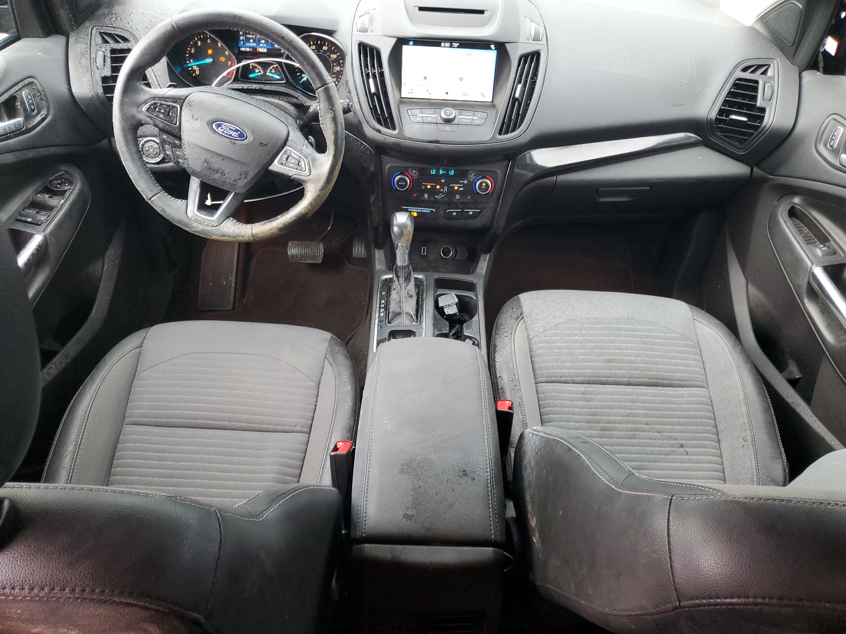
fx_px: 635
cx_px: 423
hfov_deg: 67.3
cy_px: 317
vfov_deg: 53.1
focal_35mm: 26
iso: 145
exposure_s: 1/60.2
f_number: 1.5
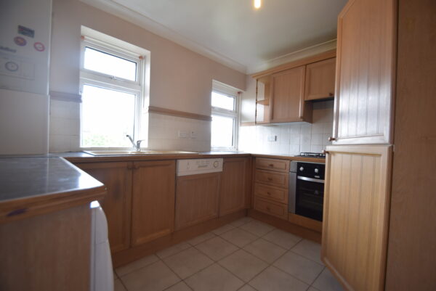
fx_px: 182
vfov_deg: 77.4
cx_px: 218
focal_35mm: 15
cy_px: 146
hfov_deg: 100.3
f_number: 4
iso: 400
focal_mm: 10
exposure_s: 1/60
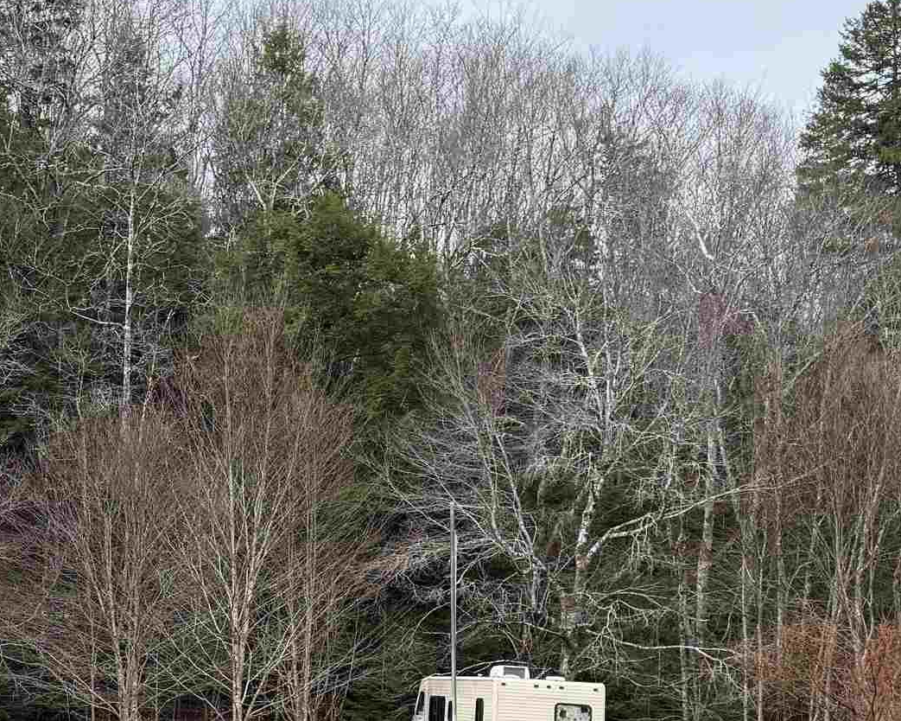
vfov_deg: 21.8
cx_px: 22
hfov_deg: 26.2
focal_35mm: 69
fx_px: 1840
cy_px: 597
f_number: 1.78
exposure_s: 1/1653
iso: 100
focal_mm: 6.76
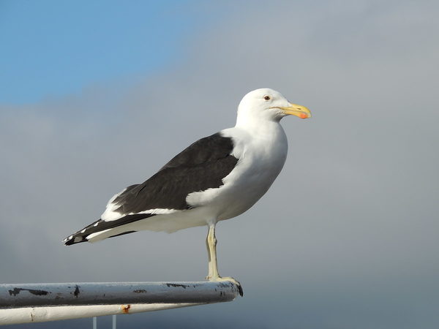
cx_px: 220
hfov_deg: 10.7
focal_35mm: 185
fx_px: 2346
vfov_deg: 8.0
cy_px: 164
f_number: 4.6
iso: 100
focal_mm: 33
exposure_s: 1/800
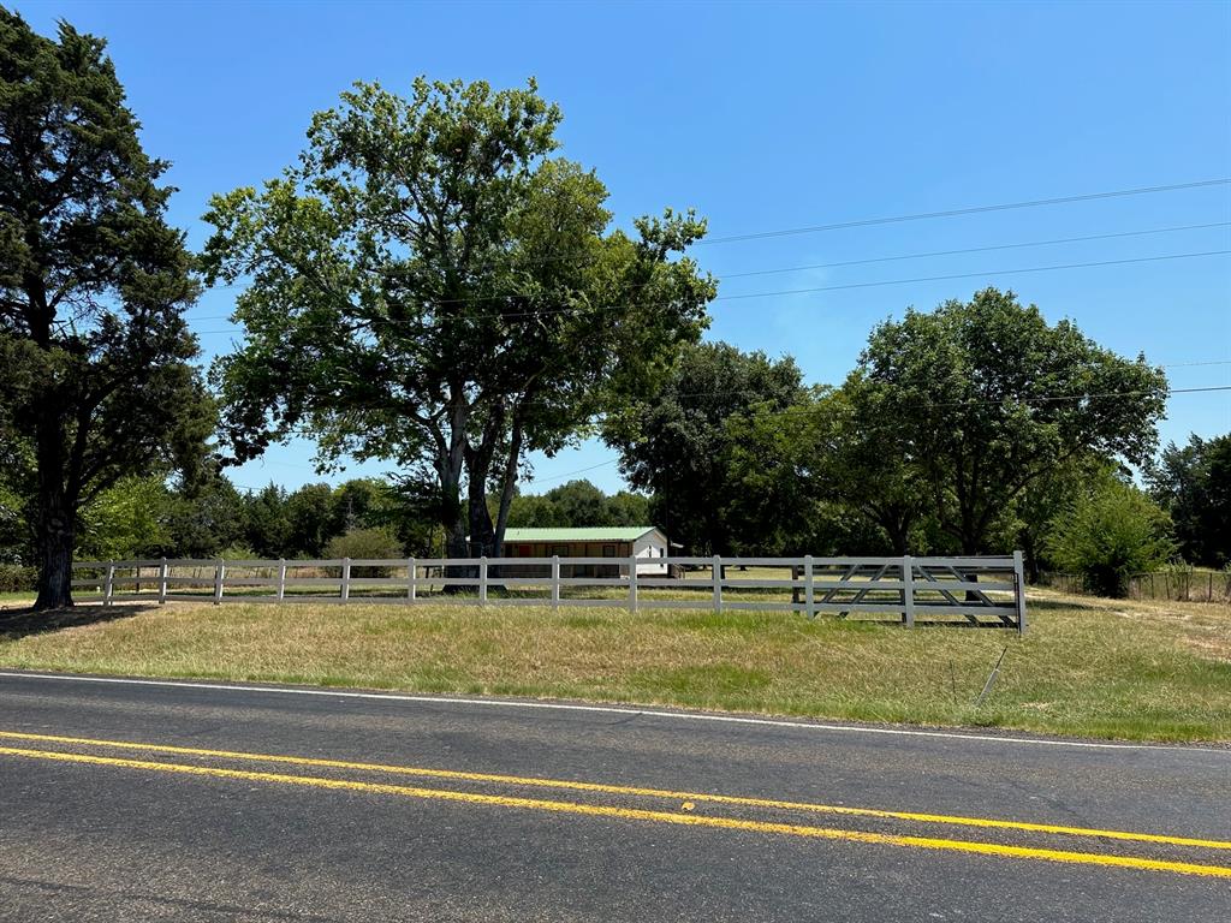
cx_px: 616
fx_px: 853
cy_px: 462
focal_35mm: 24
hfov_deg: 71.6
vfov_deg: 56.8
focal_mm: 6.86
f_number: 1.78
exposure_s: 1/3861
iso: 80
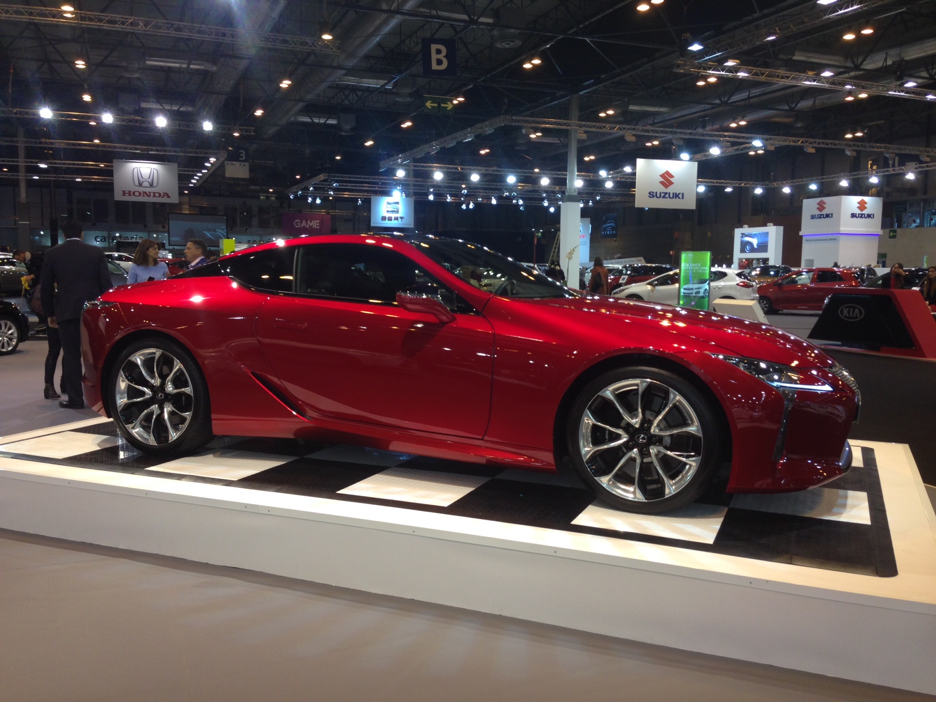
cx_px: 468
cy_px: 351
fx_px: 892
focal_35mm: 33
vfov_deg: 42.9
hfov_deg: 55.4
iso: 50
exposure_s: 1/40
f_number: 2.4
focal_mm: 4.12
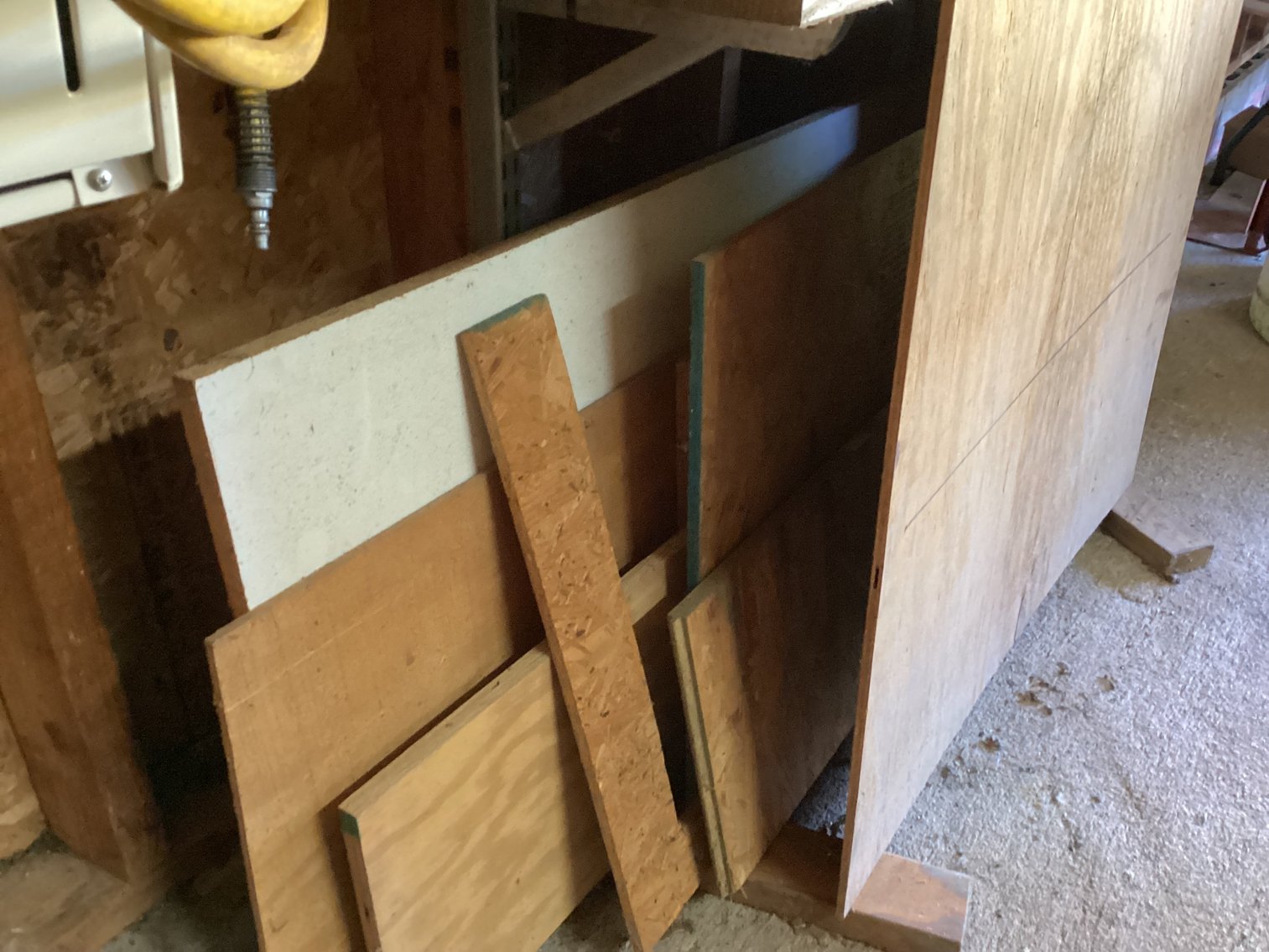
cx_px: 634
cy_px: 476
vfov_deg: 45.4
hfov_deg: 58.3
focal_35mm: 31
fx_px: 1137
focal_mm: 3.3
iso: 400
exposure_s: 1/30
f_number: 2.4
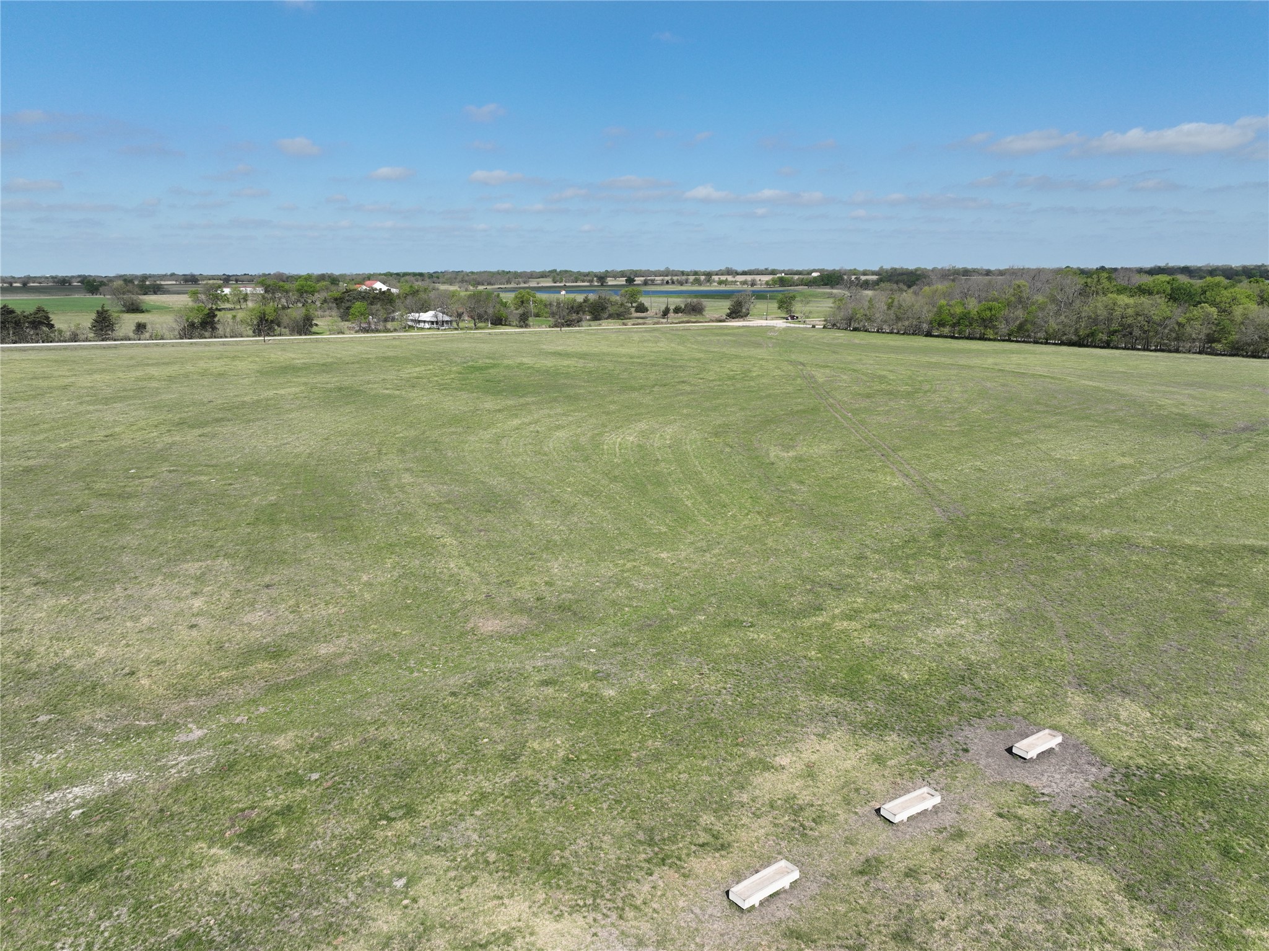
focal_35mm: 24
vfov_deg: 56.8
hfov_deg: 71.6
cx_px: 634
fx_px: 879
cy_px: 476
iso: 100
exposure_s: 1/1600
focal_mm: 12.29
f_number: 2.8
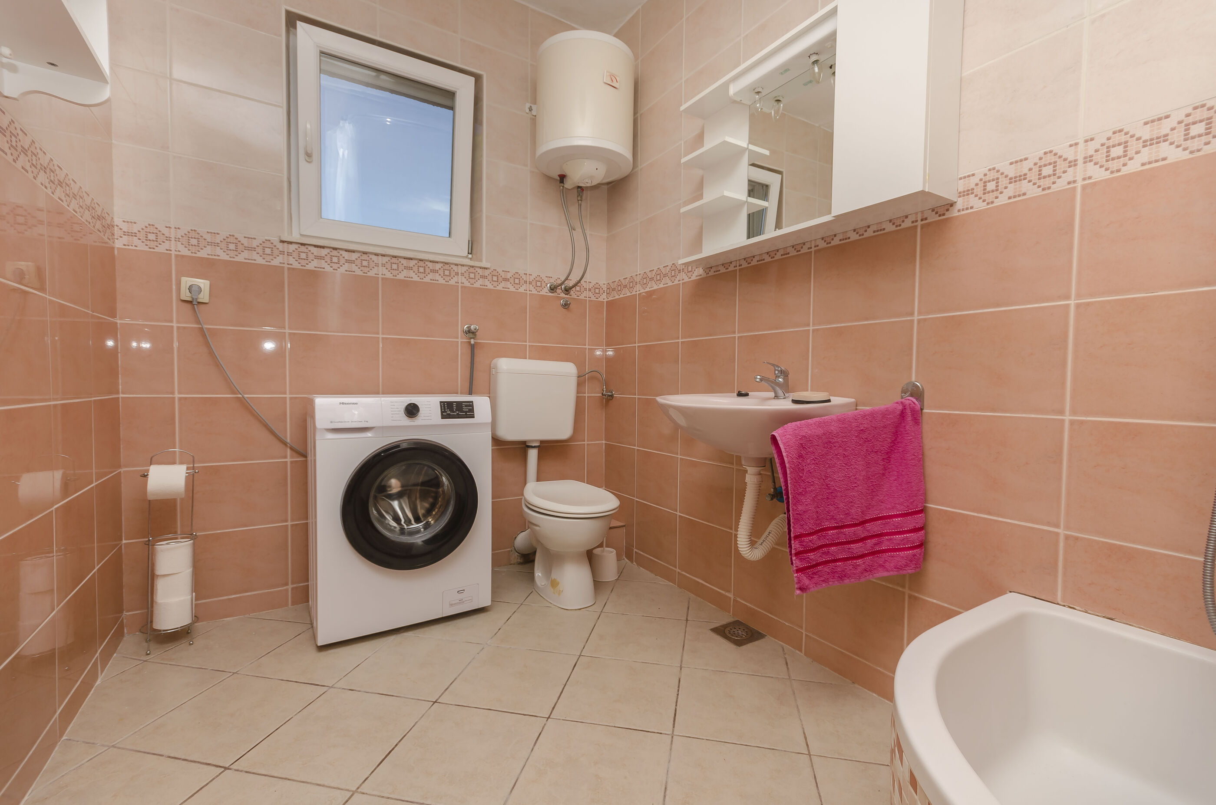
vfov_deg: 77.1
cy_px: 402
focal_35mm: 15
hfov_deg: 100.5
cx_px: 608
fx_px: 506
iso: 100
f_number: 9
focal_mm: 10
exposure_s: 1/100
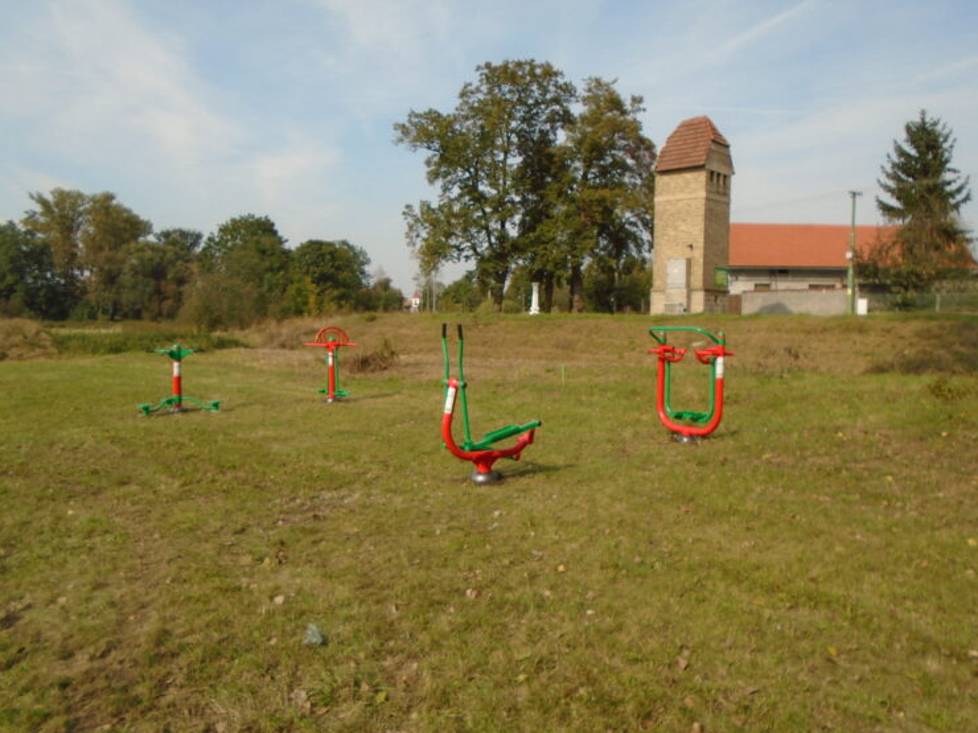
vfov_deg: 51.3
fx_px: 763
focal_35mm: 27
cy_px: 379
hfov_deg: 65.3
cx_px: 504
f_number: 3.2
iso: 100
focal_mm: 4.6
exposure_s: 1/1000
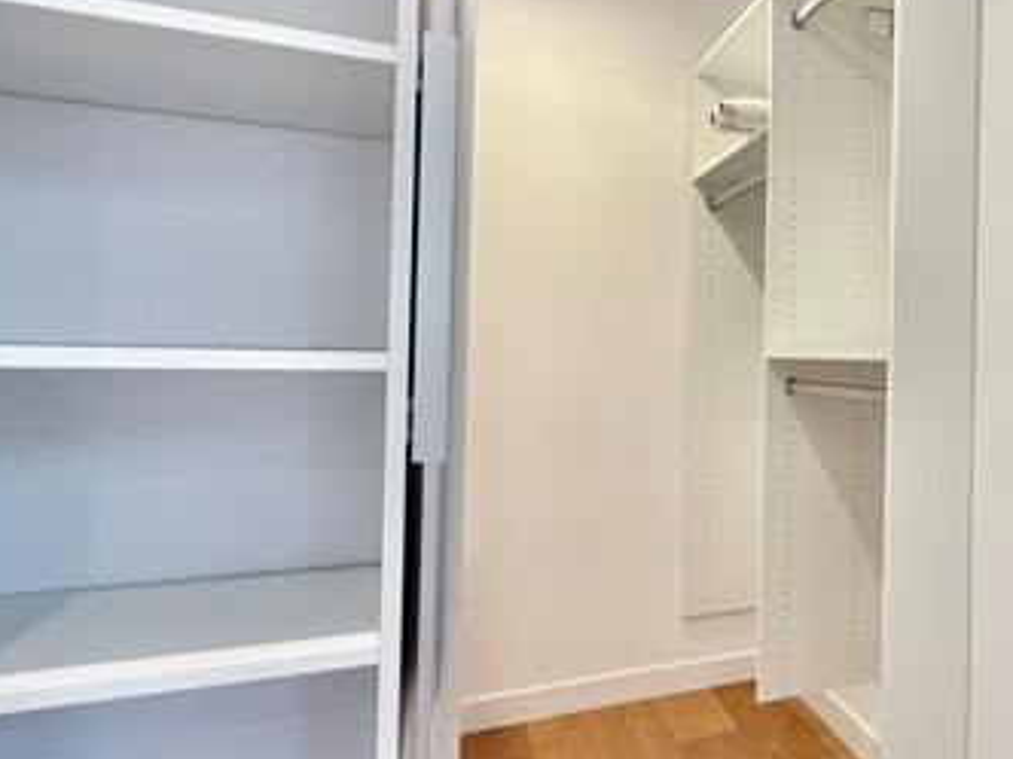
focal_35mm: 27
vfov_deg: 51.3
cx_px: 845
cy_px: 347
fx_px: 790
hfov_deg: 58.9
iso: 200
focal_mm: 2.22
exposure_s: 1/120
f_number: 2.2
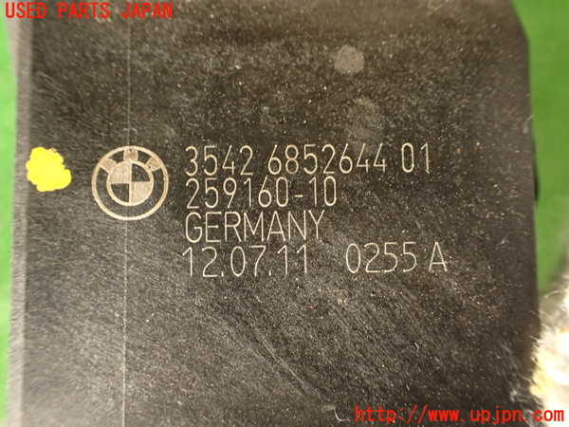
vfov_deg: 44.2
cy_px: 214
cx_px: 284
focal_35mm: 32
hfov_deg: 56.8
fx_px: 526
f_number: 2.4
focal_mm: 5.79
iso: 250
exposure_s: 1/30
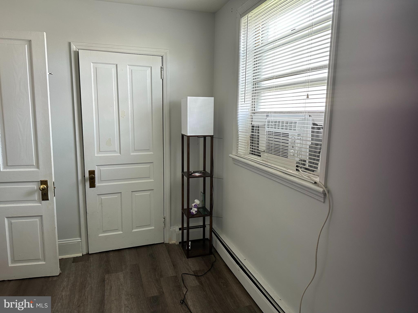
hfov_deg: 71.6
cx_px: 209
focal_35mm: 24
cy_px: 156
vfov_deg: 56.8
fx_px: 290
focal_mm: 6.86
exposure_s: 1/60
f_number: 1.78
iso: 160
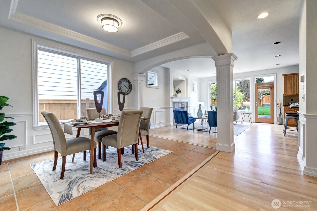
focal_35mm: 15
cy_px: 106
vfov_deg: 77.3
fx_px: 132
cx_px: 158
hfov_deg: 100.4
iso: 3200
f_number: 11
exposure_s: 1/10
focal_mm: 10
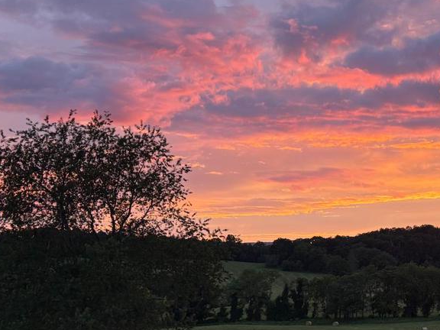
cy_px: 183
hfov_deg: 28.1
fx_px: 826
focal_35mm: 65
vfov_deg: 22.6
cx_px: 435
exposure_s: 1/140
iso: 64
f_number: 1.6
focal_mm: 5.96
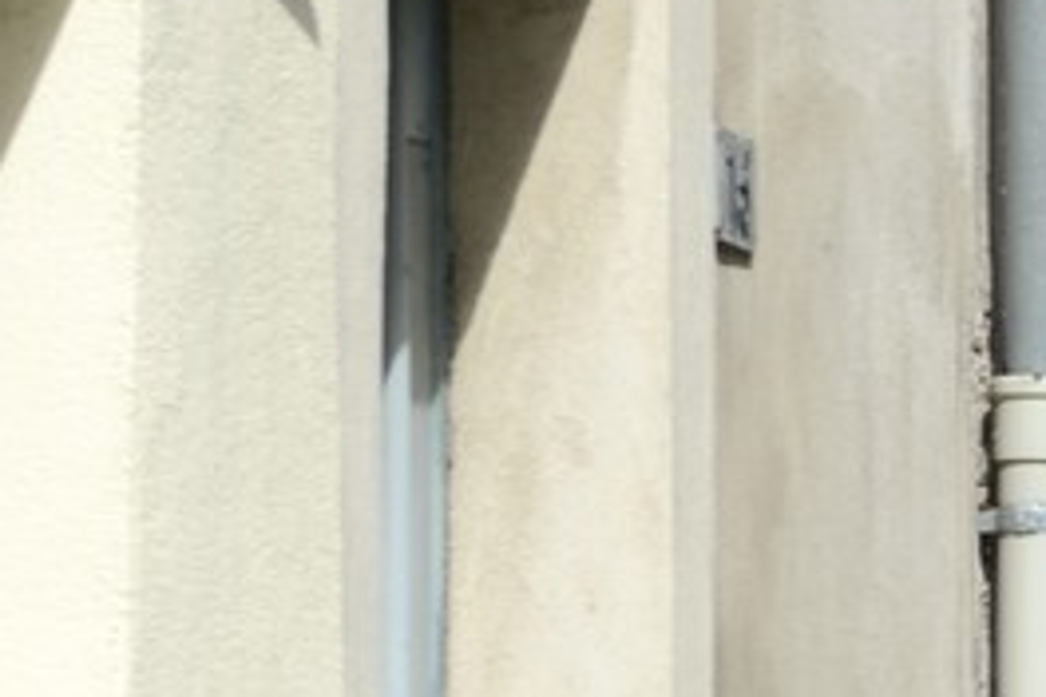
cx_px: 3130
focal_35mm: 351
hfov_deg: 5.5
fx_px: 10198
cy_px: 147
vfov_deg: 3.9
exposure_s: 1/250
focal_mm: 58
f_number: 10
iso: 100
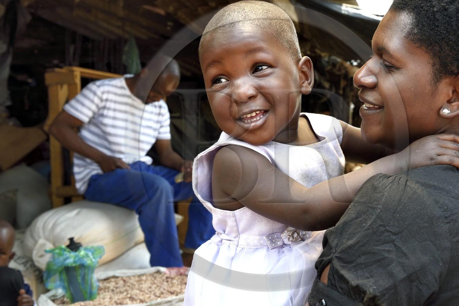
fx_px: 586
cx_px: 266
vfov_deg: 29.2
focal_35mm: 46
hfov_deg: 42.6
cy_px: 147
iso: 800
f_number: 9
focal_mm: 38
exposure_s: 1/160
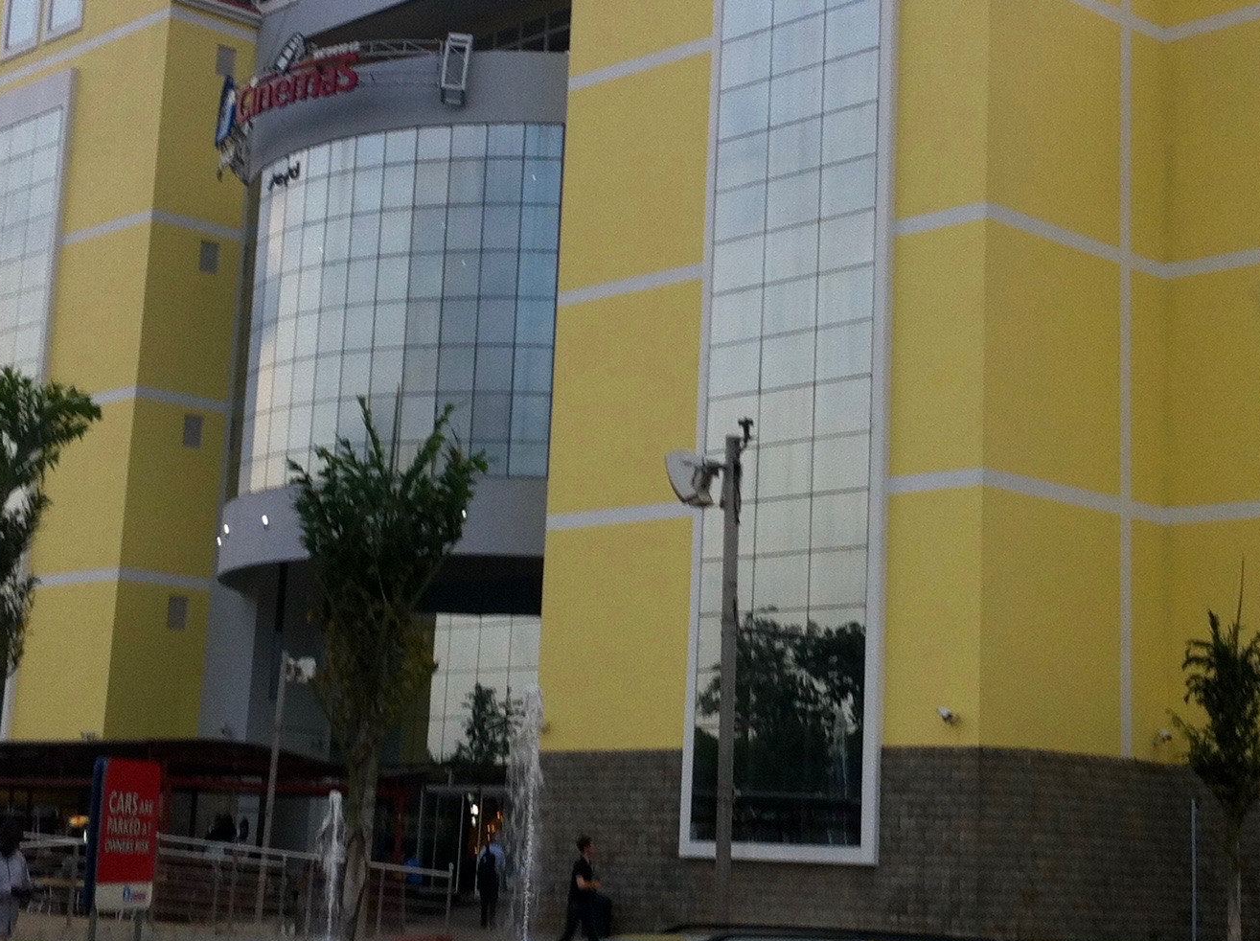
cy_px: 329
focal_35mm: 69
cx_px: 752
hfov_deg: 28.1
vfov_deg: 21.2
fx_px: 2508
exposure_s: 1/120
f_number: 2.8
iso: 80
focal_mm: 3.85
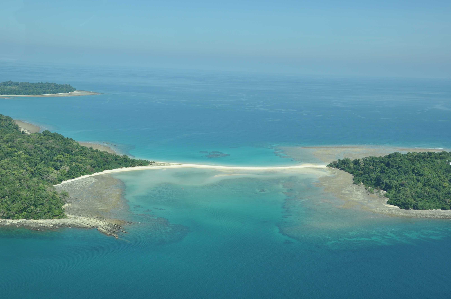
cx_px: 226
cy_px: 150
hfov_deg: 46.4
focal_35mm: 42
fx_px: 526
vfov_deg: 31.8
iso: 200
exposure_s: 1/320
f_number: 9
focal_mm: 28
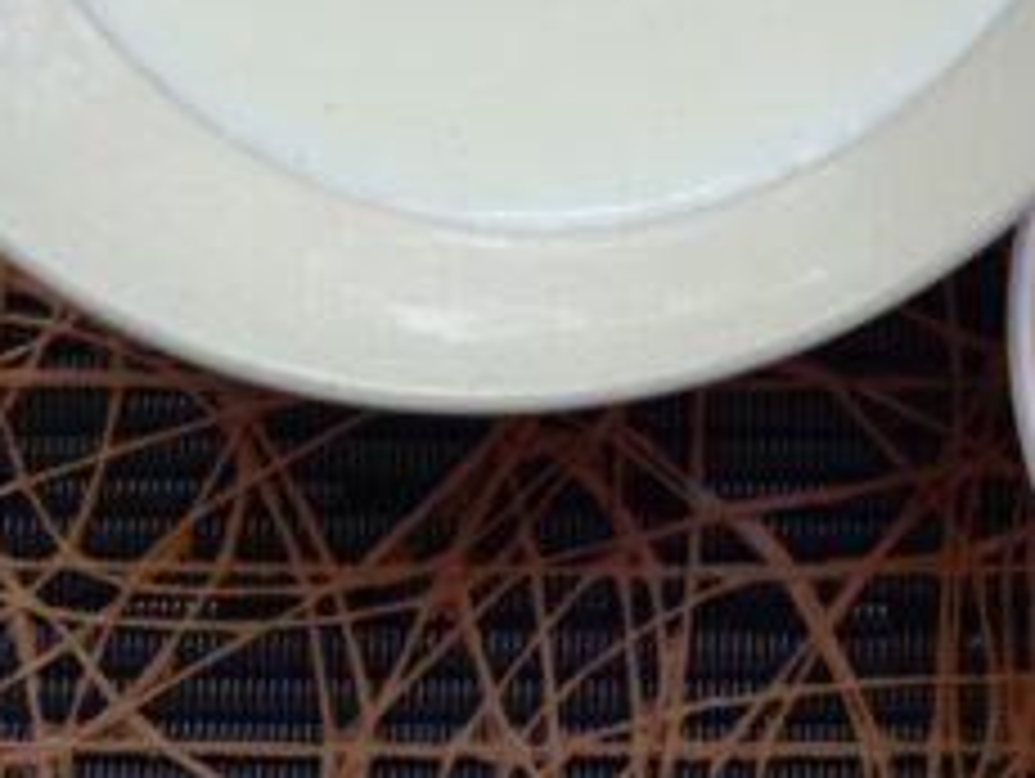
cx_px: 963
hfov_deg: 24.8
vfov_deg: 17.9
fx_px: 2275
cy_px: -299
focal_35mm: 76
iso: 200
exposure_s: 1/50
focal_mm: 4.65
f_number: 1.8
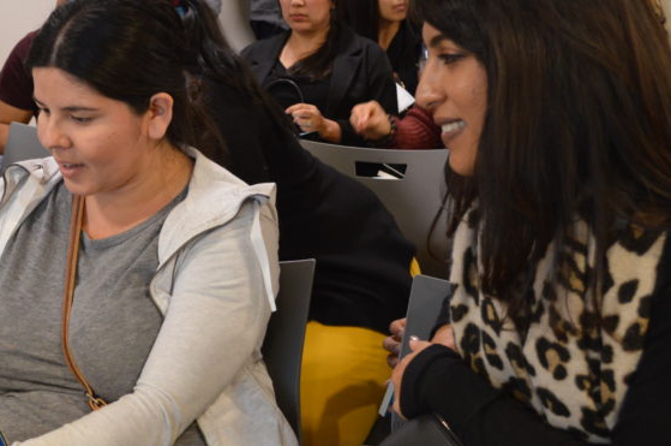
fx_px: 1228
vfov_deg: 20.5
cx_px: 175
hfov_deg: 30.1
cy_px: 275
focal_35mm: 66
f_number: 4
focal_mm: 24
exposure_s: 1/15
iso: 800
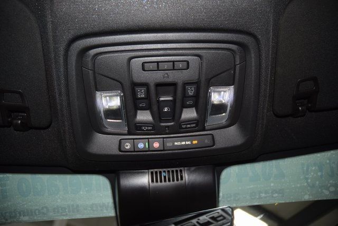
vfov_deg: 48.0
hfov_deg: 67.4
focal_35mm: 27
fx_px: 254
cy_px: 113
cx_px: 169
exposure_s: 1/100
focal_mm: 18
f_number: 3.5
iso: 560
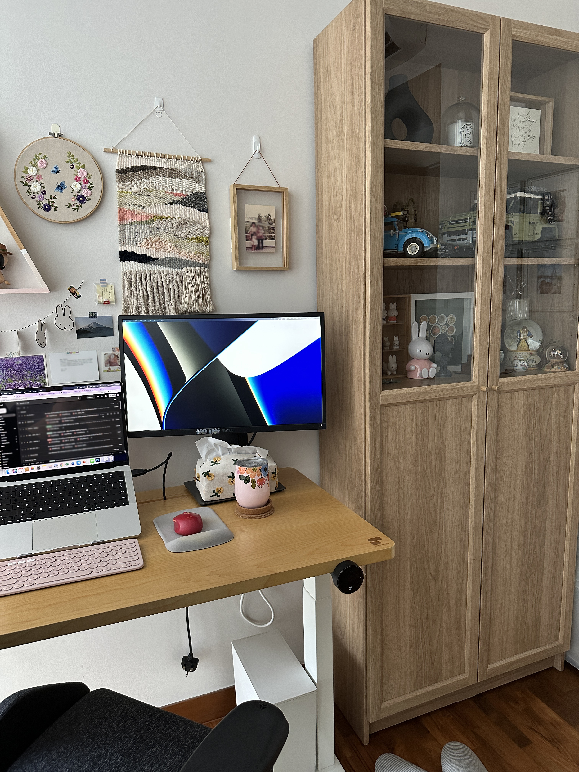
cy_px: 386
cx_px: 290
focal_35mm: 24
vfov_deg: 71.6
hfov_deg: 56.8
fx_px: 535
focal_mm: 6.86
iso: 320
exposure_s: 1/60
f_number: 1.78
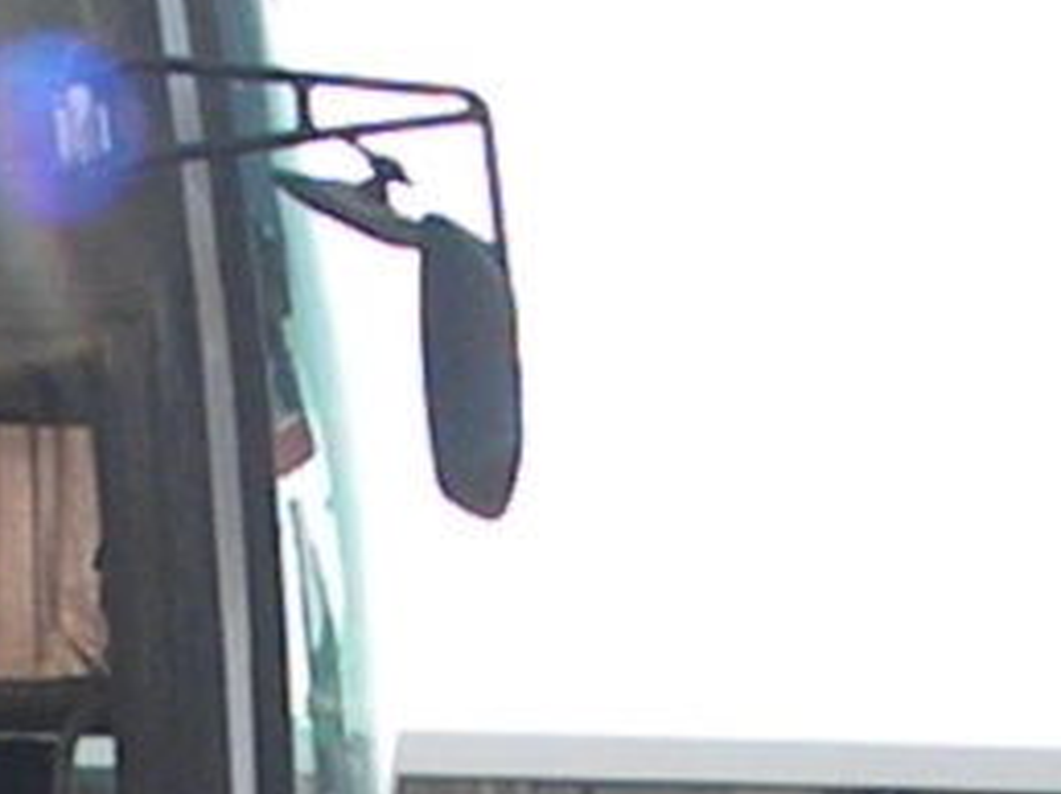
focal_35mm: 143
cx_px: 473
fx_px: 4379
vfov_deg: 9.8
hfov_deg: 13.8
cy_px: 1428
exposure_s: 1/1000
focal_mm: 6.4
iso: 720
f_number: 7.4
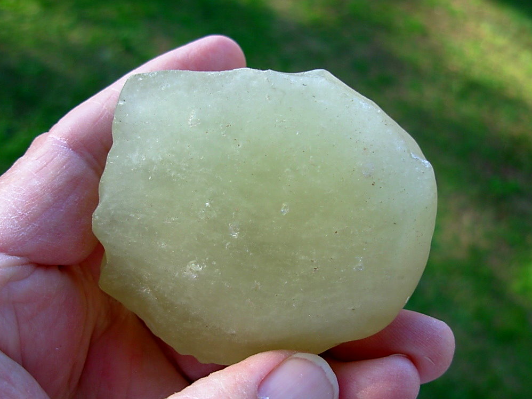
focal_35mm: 39
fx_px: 599
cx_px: 260
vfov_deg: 36.8
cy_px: 203
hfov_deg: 47.9
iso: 50
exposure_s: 1/157
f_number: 2.9
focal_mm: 6.3
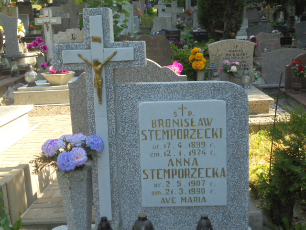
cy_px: 115
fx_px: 433
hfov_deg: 38.9
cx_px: 153
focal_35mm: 49
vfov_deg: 29.7
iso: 100
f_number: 4.8
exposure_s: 1/125
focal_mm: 8.9
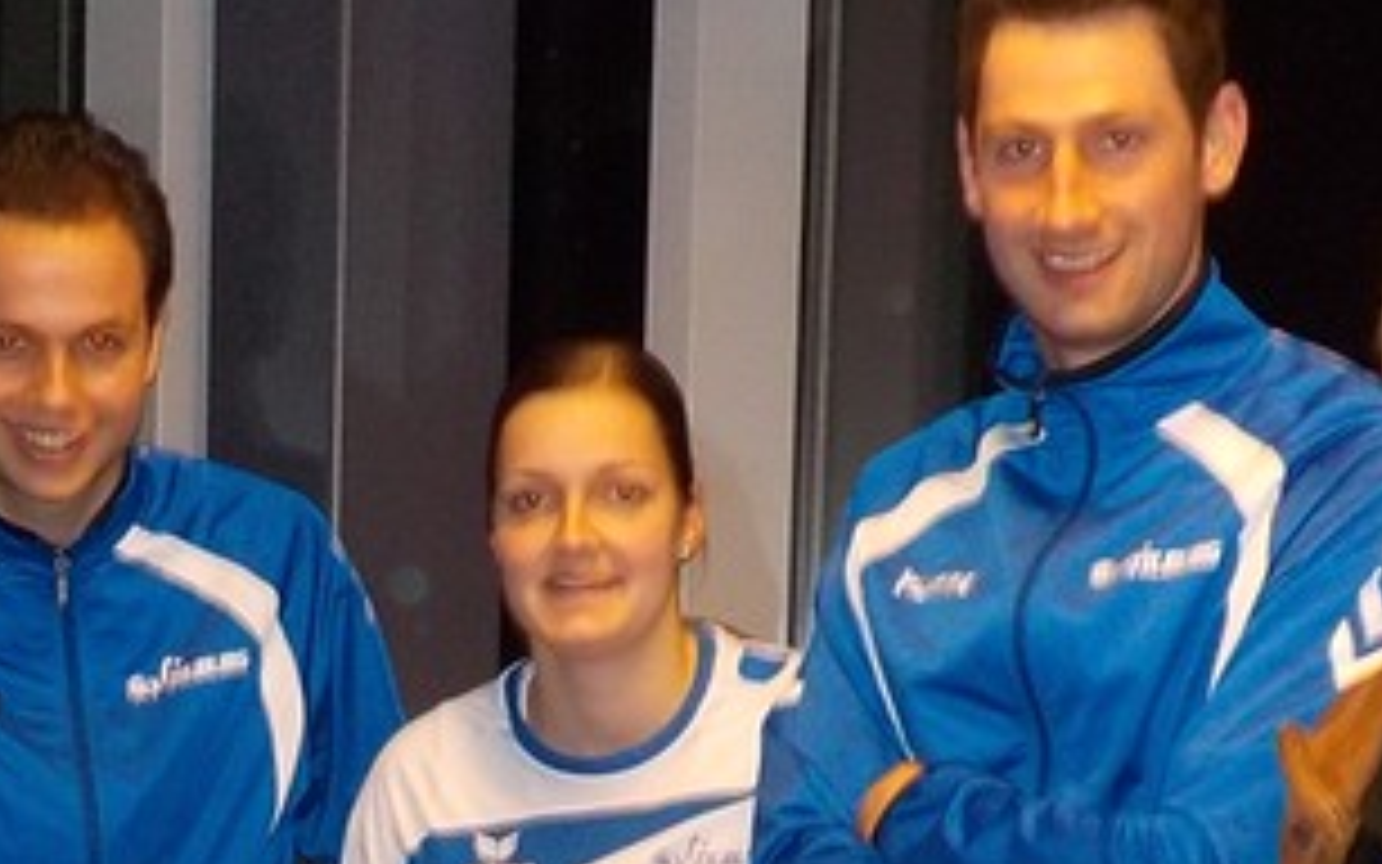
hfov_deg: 19.3
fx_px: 3993
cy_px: 1143
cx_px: 162
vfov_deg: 12.0
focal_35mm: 106
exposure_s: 1/30
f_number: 3.3
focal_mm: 4.1
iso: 200
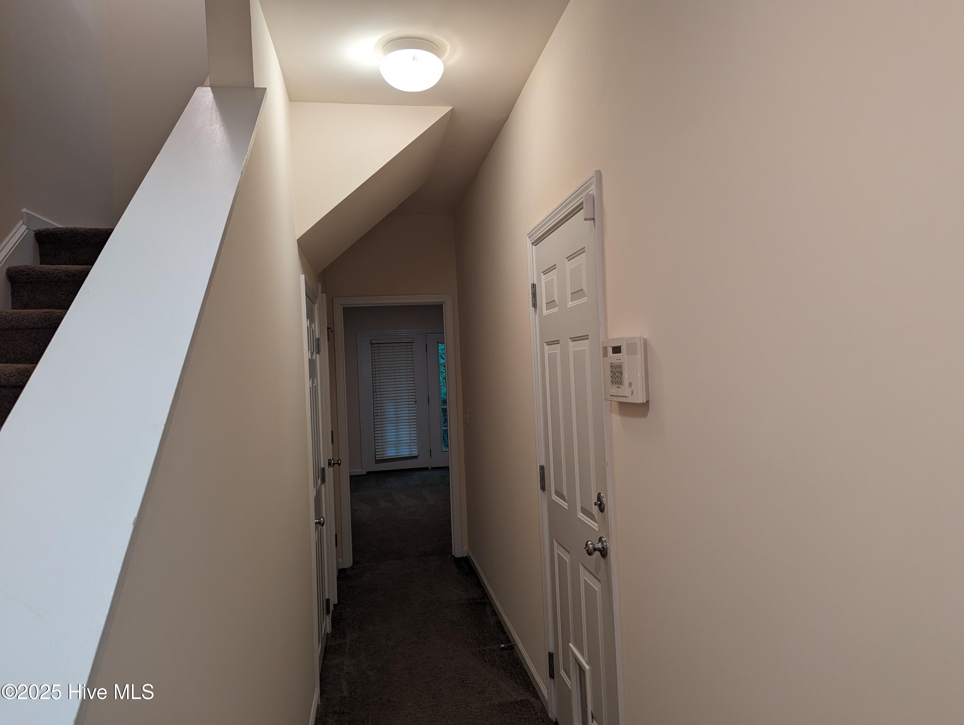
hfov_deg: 71.5
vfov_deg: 56.9
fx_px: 669
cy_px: 362
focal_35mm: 24
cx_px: 482
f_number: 1.85
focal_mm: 6.81
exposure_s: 1/60
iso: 88
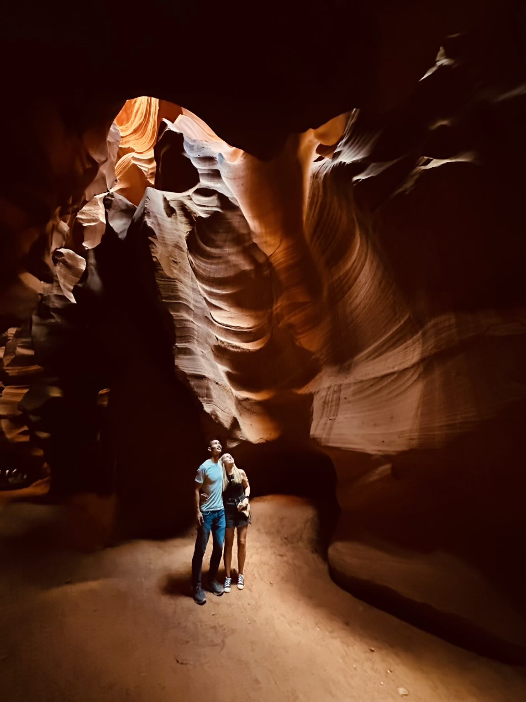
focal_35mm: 14
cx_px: 263
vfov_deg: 102.1
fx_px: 284
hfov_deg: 85.7
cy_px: 351
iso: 2000
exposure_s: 1/30
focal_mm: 2.22
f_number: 2.2
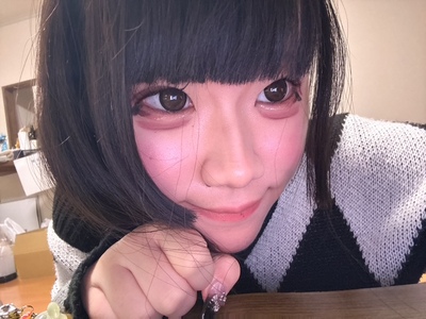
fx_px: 283
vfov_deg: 58.9
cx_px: 213
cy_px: 160
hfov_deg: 73.9
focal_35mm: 23
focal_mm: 2.69
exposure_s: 1/30
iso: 500
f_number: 1.9
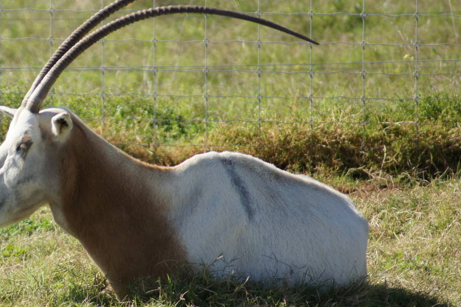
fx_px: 9981
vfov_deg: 1.8
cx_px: 73
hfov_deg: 2.6
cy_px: 169
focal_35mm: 780
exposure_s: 1/500
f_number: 5.6
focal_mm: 300
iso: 160
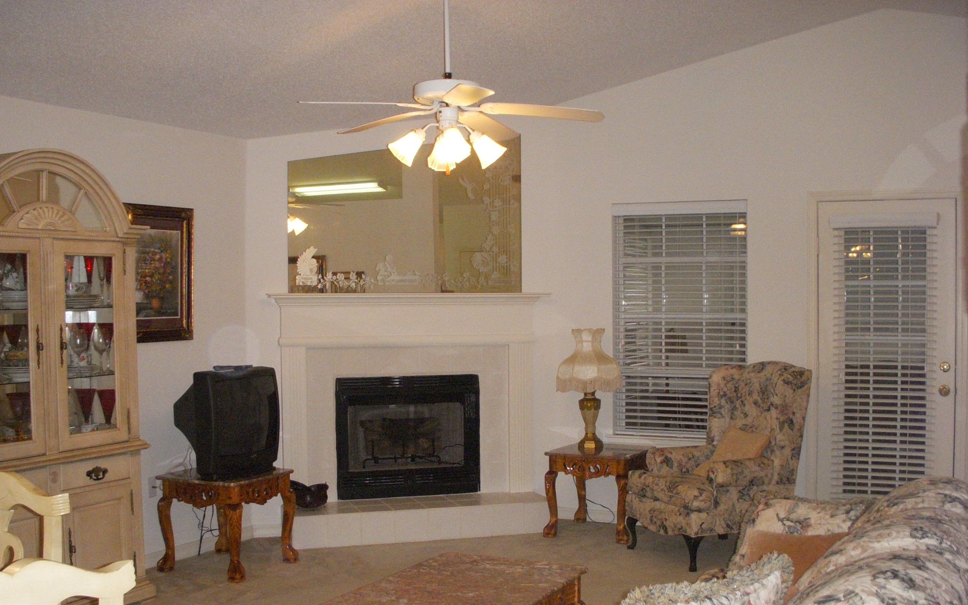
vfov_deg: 31.2
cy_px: 363
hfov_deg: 48.2
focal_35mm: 41
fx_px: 1082
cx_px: 482
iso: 500
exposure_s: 1/160
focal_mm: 6.3
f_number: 3.3
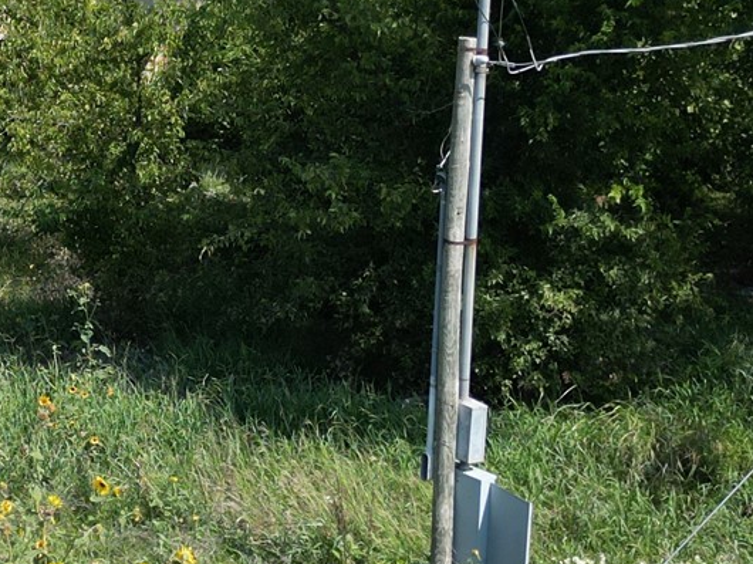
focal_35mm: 87
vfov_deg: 16.9
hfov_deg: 21.4
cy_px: 151
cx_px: -60
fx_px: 1892
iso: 100
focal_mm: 6.72
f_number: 1.7
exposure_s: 1/2000
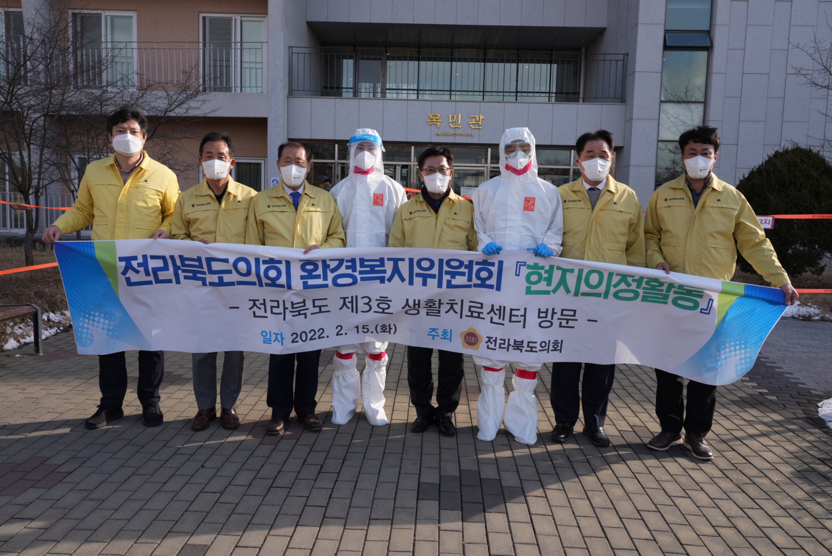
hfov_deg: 58.7
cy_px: 278
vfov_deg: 41.2
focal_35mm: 32
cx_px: 416
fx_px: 740
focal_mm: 32
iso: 160
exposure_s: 1/200
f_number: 9
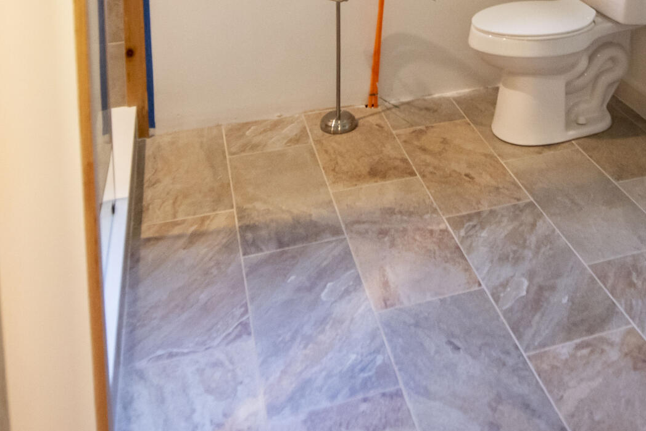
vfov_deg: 25.5
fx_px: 772
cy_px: -167
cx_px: 456
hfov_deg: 44.4
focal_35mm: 43
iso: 1250
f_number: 2.8
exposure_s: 1/160
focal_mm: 15
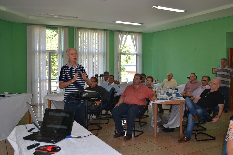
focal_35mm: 36
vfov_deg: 36.9
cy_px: 78
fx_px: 233
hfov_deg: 53.1
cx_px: 116
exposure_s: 1/125
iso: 360
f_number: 4
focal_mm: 24
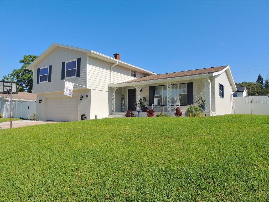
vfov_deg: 56.8
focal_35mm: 24
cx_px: 134
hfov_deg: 71.6
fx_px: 187
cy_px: 101
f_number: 3.3
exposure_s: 1/1600
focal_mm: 4.3
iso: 100
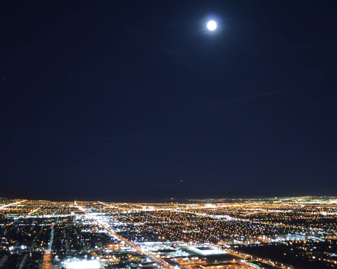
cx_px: 171
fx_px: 309
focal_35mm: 31
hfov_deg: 57.2
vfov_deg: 47.1
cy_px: 133
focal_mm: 18
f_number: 3.5
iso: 3200
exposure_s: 1/6
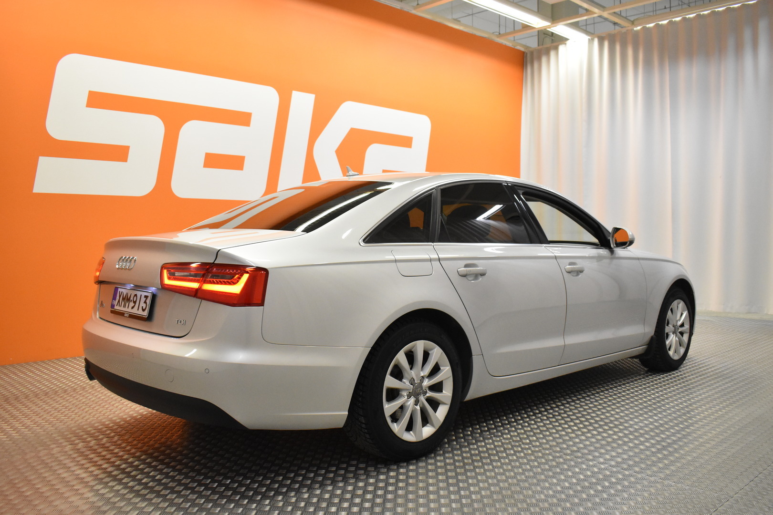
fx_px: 644
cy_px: 258
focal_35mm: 30
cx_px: 386
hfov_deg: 61.9
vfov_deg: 43.6
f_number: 4.5
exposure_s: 1/80
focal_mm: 20
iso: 3200
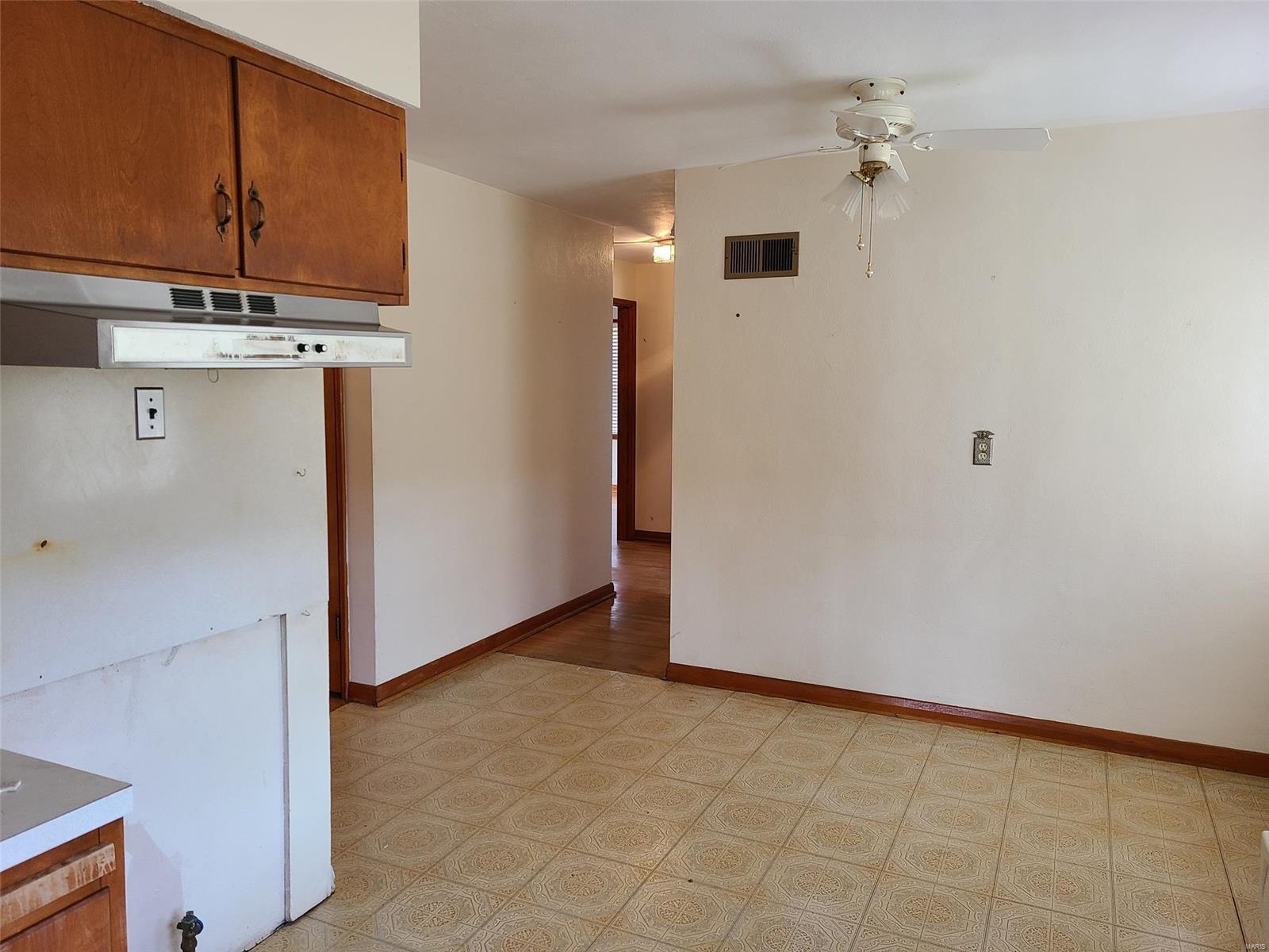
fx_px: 953
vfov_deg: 53.1
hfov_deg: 67.3
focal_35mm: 26
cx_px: 634
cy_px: 476
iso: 160
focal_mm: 5.4
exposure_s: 1/39
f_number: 1.8
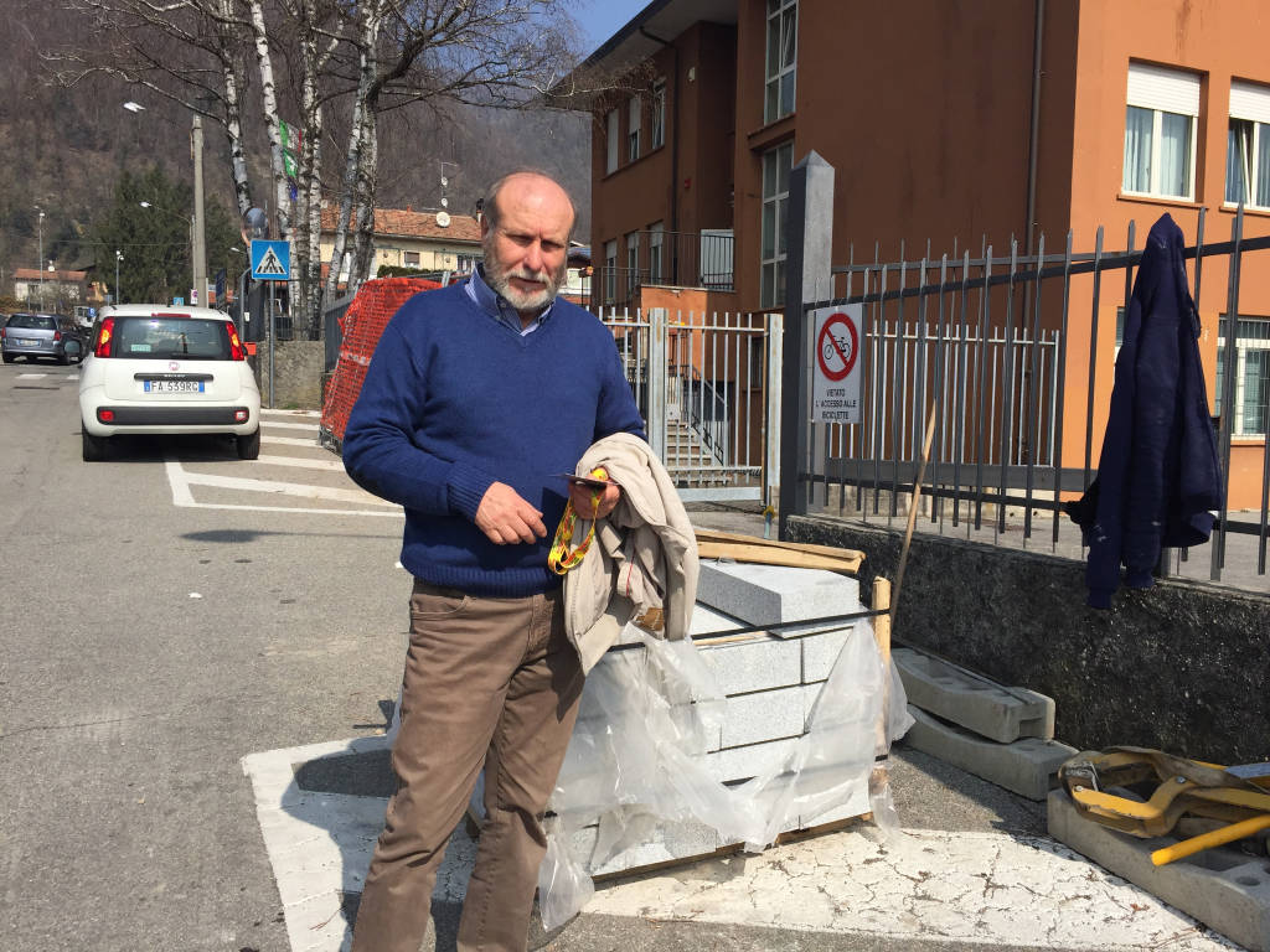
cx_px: 635
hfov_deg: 61.7
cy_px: 476
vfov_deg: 48.2
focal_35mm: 29
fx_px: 1064
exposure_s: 1/2639
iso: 32
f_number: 2.2
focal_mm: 4.15
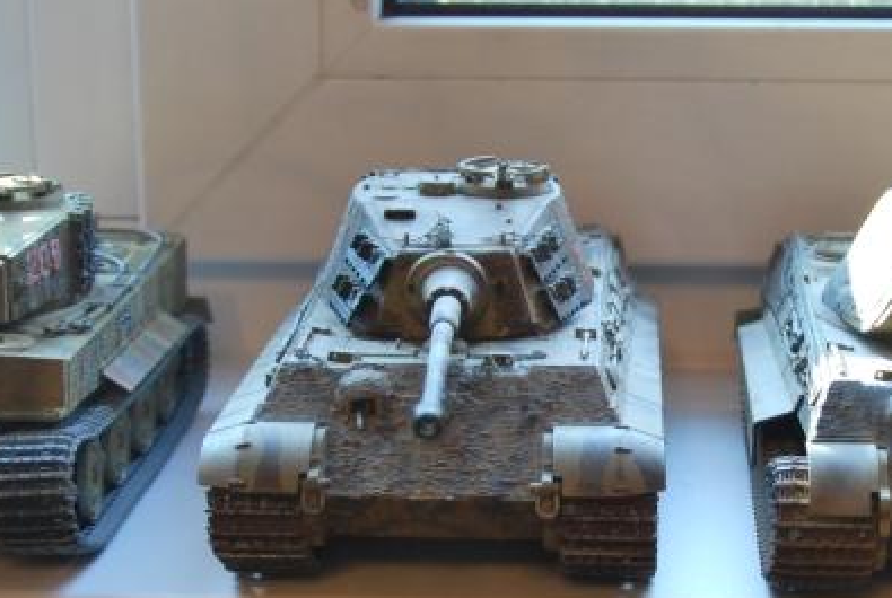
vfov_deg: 13.6
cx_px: 637
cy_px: 407
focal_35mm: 101
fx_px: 2507
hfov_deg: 20.1
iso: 200
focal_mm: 26
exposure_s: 1/40
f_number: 4
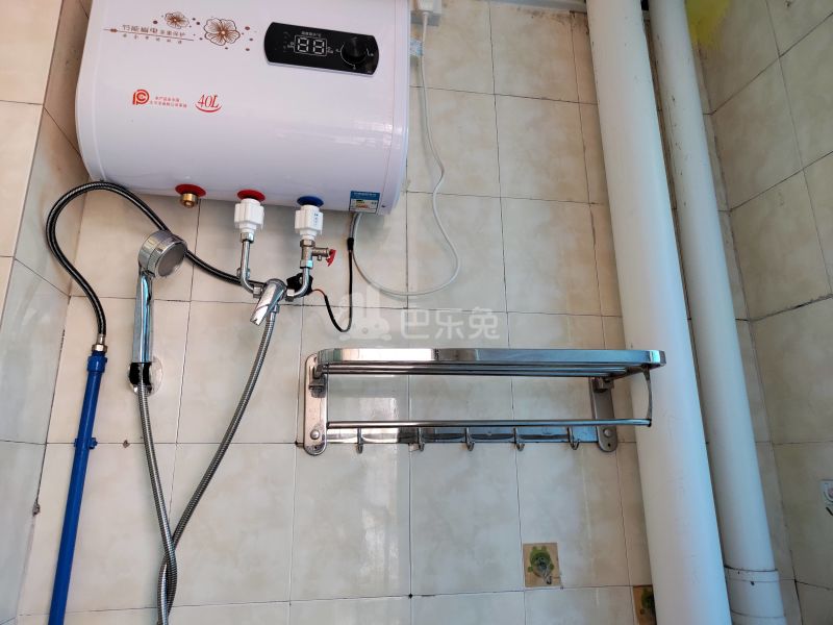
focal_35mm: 41
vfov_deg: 35.1
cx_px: 416
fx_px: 987
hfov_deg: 45.8
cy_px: 312
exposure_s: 1/100
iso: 218
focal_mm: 5.59
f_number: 1.88
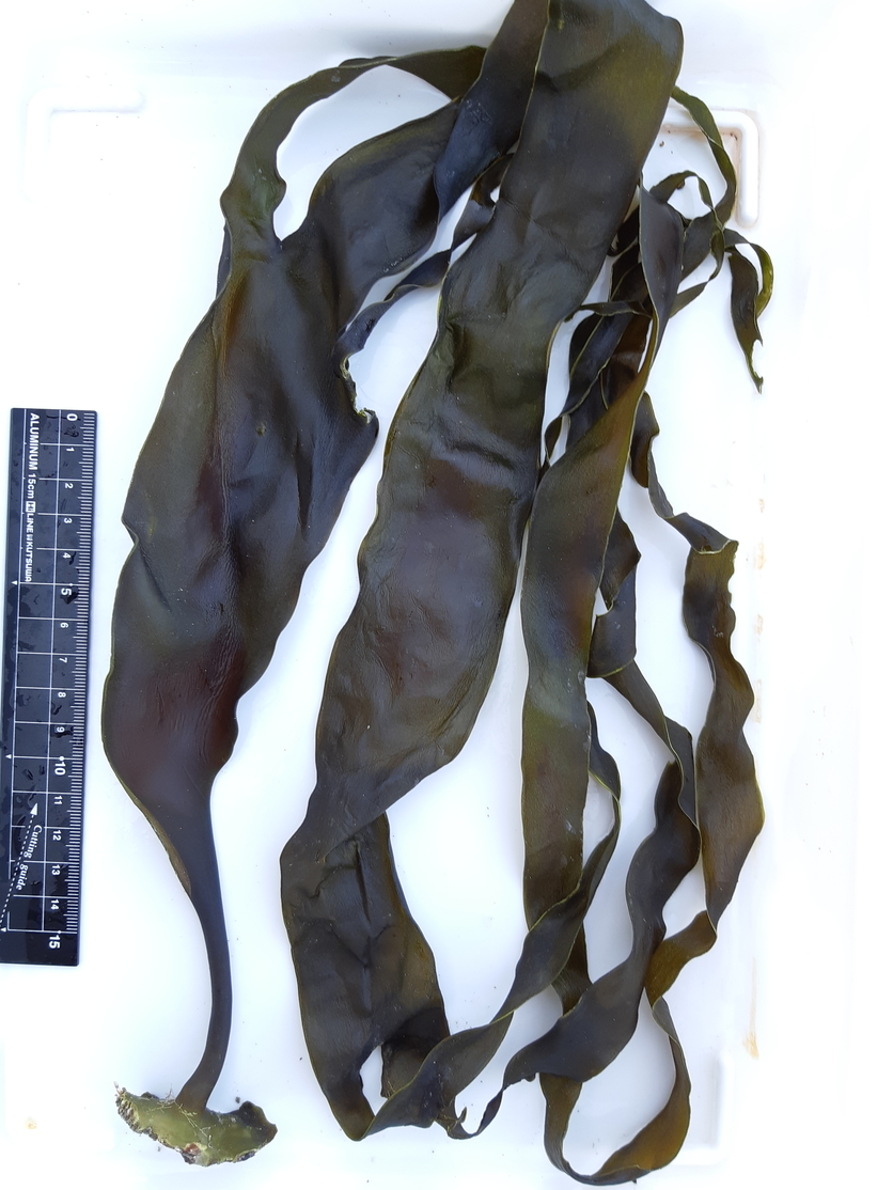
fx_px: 963
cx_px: 424
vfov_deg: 63.4
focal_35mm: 28
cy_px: 605
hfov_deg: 49.7
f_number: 1.7
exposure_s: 1/118
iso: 40
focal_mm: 3.93
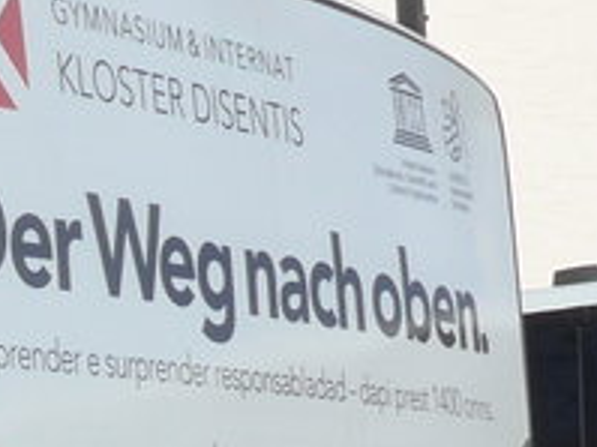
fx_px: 3016
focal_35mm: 175
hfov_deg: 9.6
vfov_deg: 8.4
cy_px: 480
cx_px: -963
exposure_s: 1/640
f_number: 5
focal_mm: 6
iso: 160
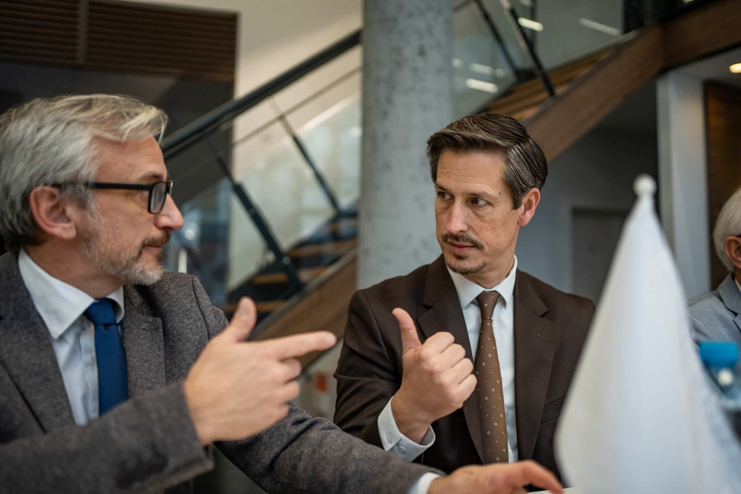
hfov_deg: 54.4
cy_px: 247
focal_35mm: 35
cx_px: 370
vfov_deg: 37.9
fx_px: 720
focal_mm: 35
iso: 1600
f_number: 1.8
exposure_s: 1/2000
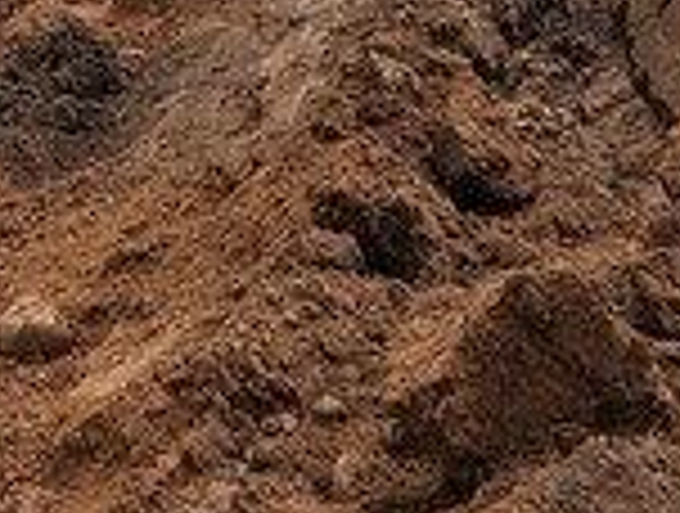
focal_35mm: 74
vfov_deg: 16.5
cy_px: -425
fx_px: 1457
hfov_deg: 22.6
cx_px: -270
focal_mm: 2.35
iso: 50
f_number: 2.2
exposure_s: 1/2398
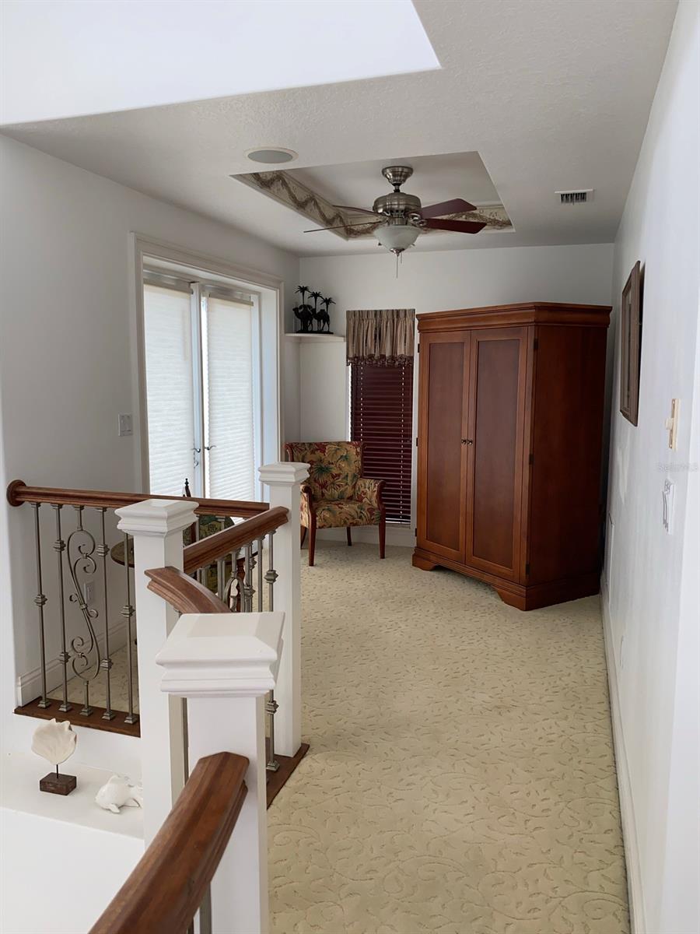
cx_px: 350
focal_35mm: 26
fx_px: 701
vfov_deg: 67.3
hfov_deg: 53.1
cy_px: 467
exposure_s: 1/41
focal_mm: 4.25
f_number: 1.8
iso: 32
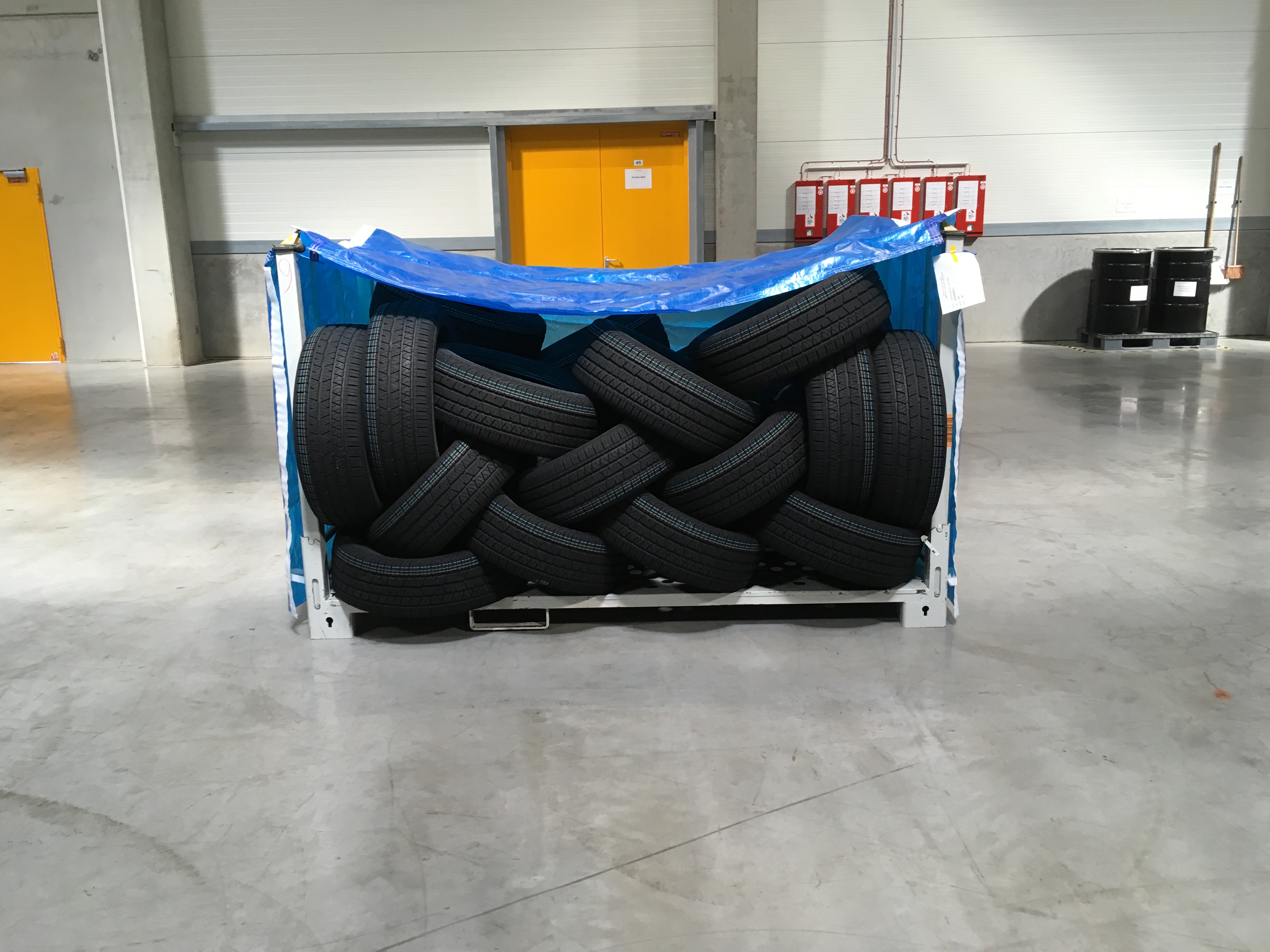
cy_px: 476
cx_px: 635
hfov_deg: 61.7
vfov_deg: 48.2
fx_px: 1064
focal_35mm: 29
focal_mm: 4.15
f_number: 2.2
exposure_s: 1/33
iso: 100
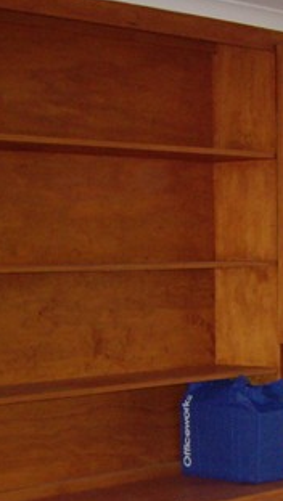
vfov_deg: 19.8
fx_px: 1411
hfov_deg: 11.4
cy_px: 450
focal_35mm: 106
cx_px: 225
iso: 200
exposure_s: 1/40
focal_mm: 6.2
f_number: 2.7
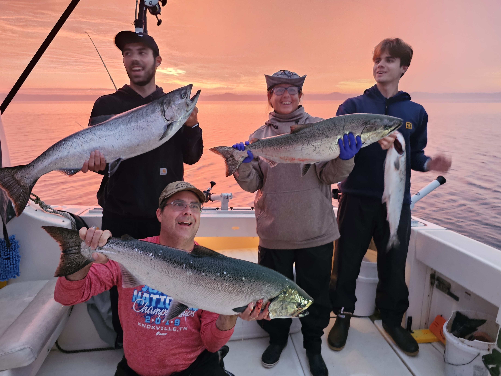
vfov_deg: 54.9
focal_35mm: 25
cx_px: 253
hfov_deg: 69.4
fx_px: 362
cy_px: 185
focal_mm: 6.3
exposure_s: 1/30
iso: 640
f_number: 1.7
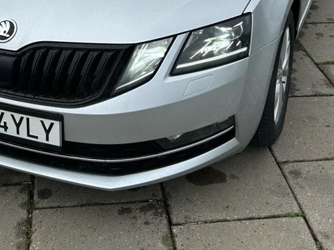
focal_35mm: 66
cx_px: 140
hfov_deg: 29.3
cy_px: -50
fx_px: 637
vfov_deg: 20.8
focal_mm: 5.7
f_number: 1.5
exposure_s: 1/1575
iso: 50
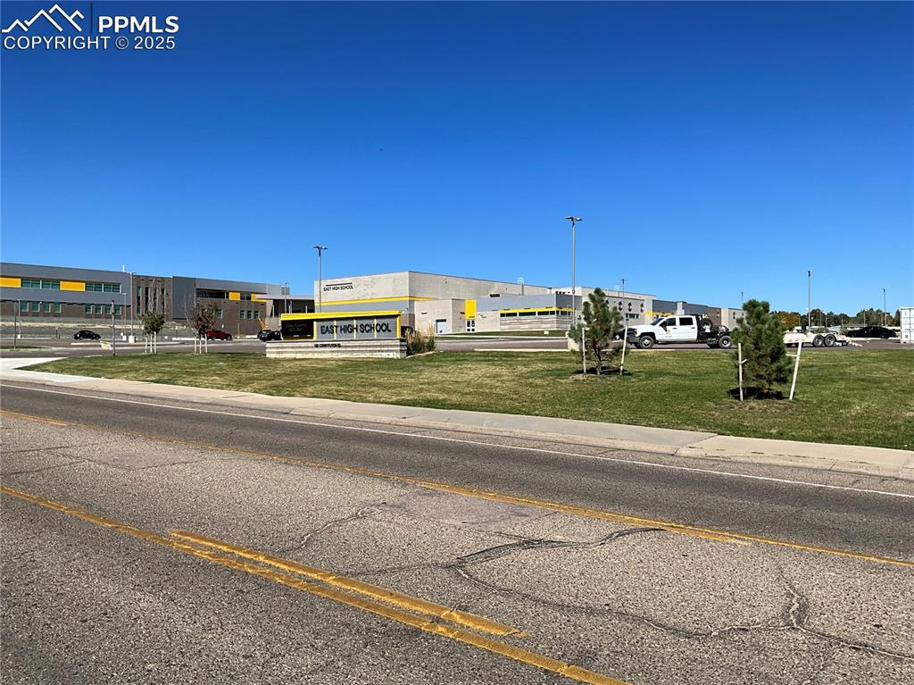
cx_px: 457
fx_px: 765
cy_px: 342
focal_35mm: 29
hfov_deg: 61.7
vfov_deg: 48.2
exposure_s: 1/2801
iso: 25
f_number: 1.8
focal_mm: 3
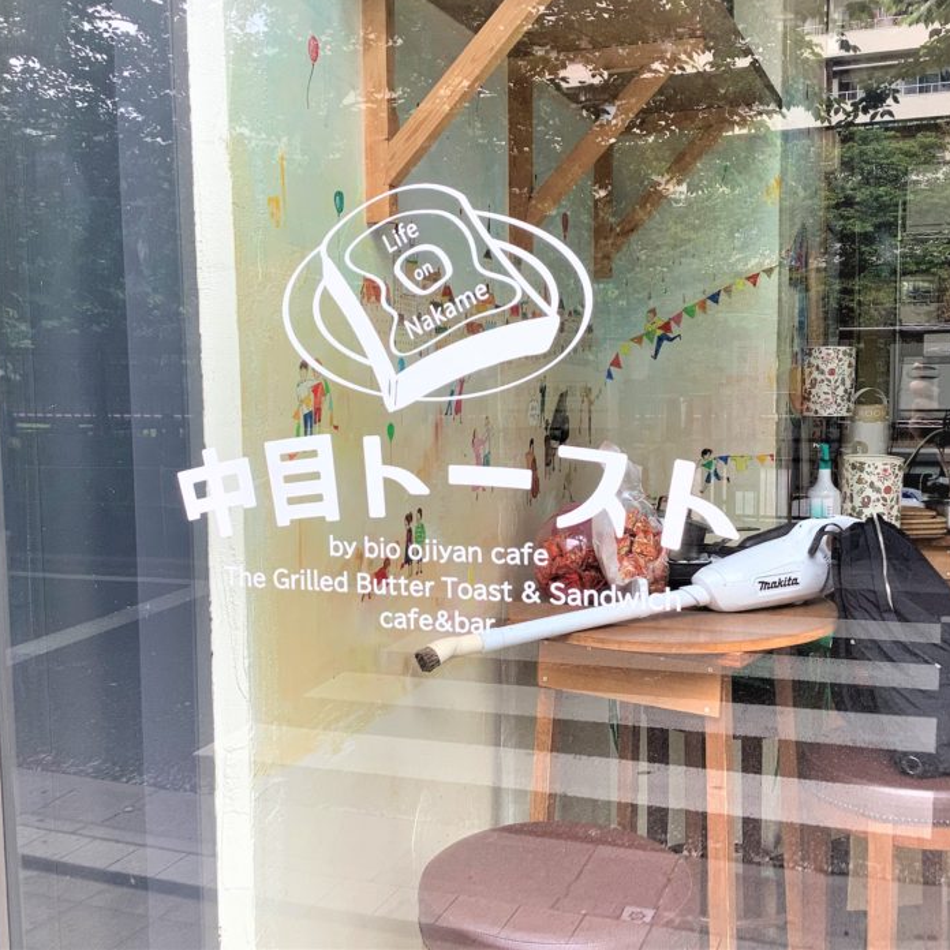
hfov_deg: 44.9
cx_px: 494
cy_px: 470
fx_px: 1149
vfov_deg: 44.9
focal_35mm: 37
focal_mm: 3.3
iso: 32
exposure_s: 1/100
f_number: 2.4
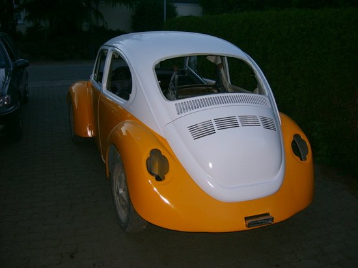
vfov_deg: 40.7
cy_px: 134
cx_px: 179
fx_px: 362
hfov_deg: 52.6
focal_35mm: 35
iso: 100
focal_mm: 5.8
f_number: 2.8
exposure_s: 1/30
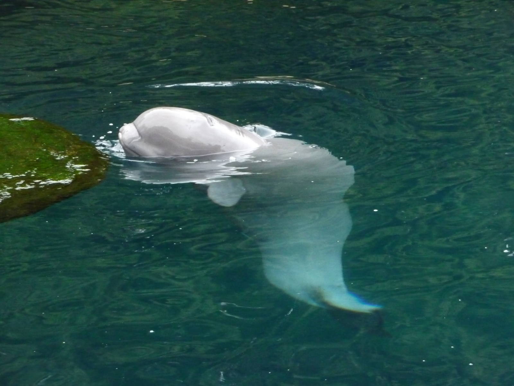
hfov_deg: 12.5
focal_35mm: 158
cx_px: 257
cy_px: 193
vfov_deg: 9.4
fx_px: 2346
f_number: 4.8
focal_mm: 27.1
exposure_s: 1/100
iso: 800
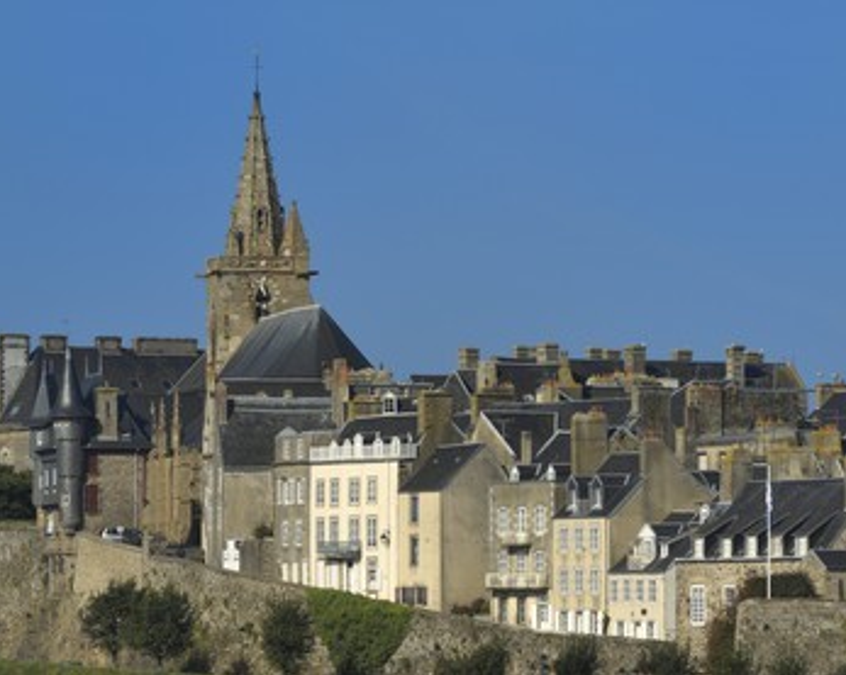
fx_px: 8106
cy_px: 339
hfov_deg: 6.0
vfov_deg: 4.8
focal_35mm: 324
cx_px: 463
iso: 100
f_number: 7.1
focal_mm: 190
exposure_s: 1/400
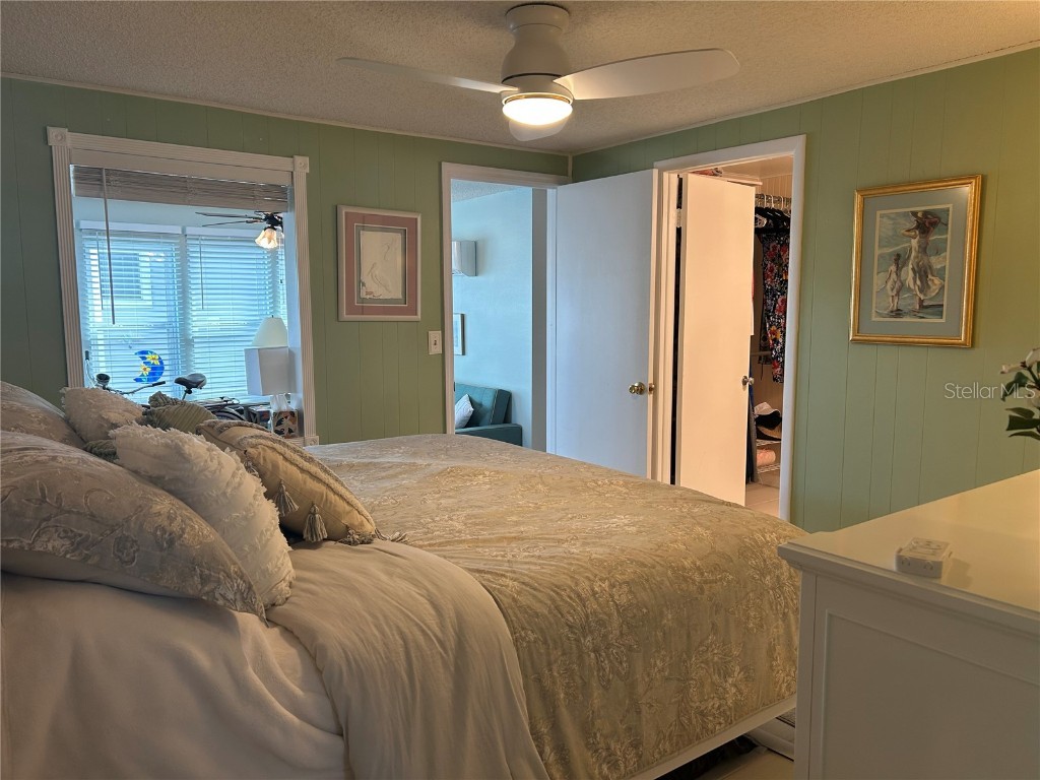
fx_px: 781
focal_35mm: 26
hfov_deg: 67.3
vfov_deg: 53.1
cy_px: 390
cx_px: 520
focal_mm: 5.7
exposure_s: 1/60
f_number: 1.5
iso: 80
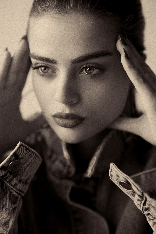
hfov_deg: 16.1
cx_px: 78
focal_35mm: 85
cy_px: 117
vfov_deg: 23.9
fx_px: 552
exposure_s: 1/200
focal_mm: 85
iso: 250
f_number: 2.2
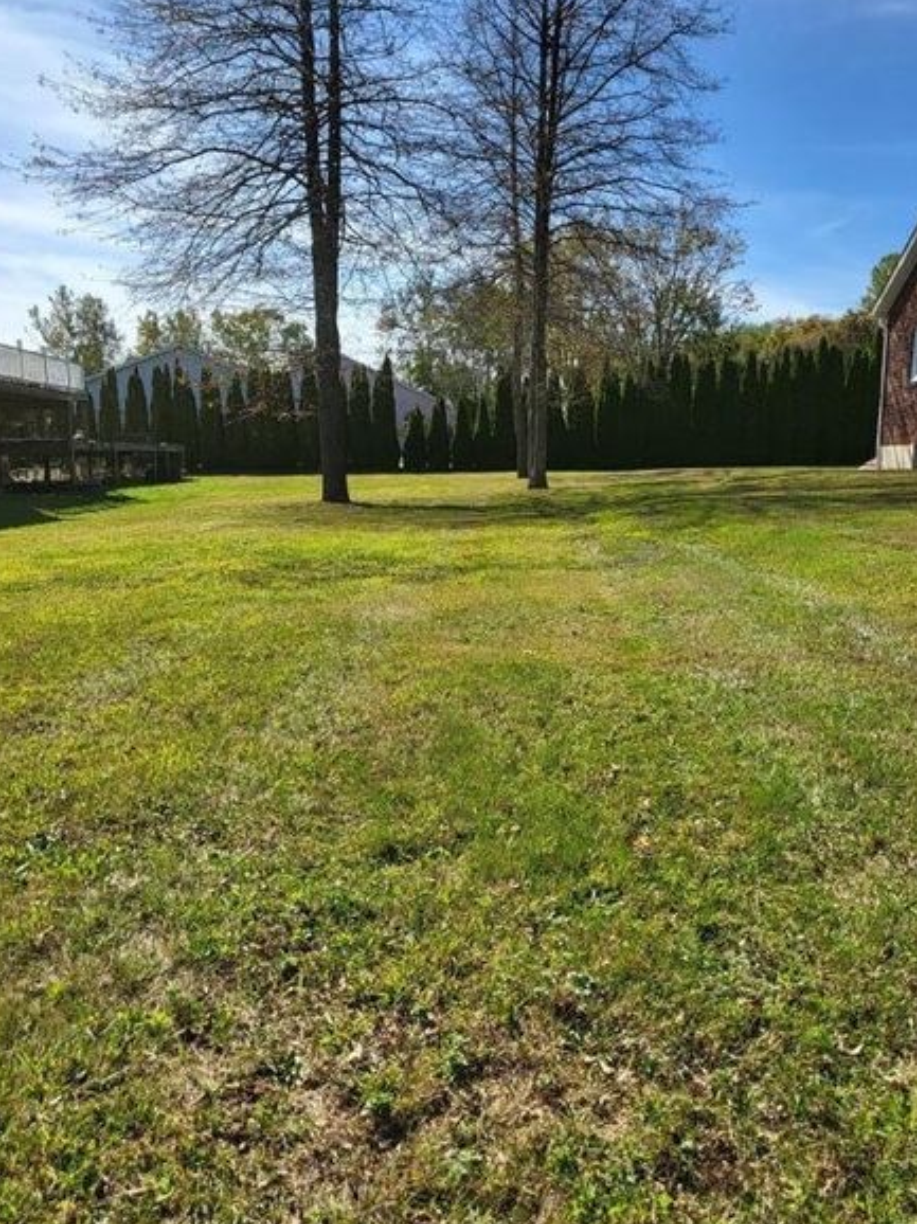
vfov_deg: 59.9
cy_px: 655
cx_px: 504
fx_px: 1060
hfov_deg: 46.7
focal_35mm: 30
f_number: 1.8
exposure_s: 1/2346
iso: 50
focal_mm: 4.25
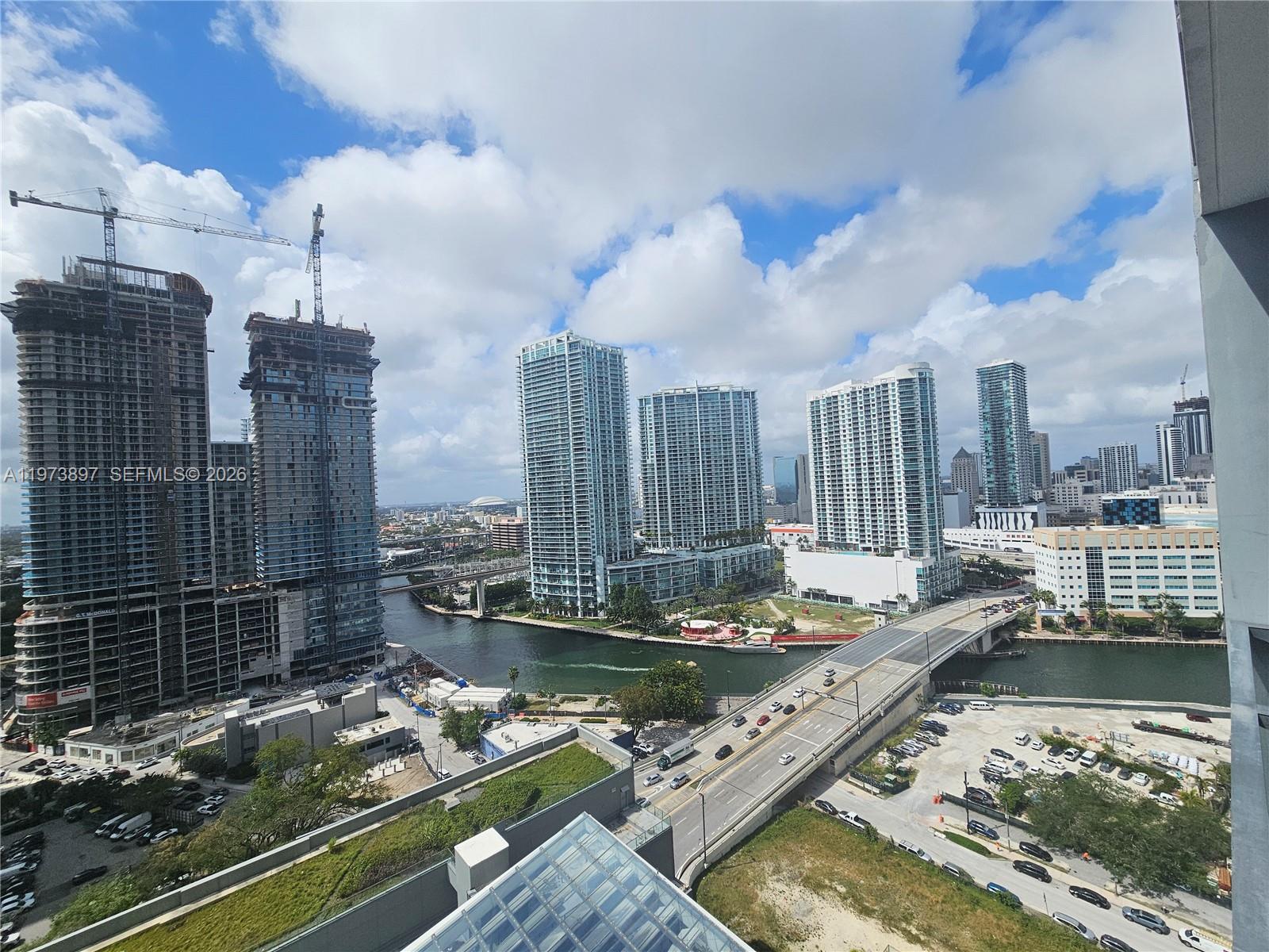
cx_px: 634
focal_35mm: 13
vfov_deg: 89.9
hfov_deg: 106.2
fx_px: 477
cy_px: 476
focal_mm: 2.2
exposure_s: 1/5386
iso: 50
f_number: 2.2
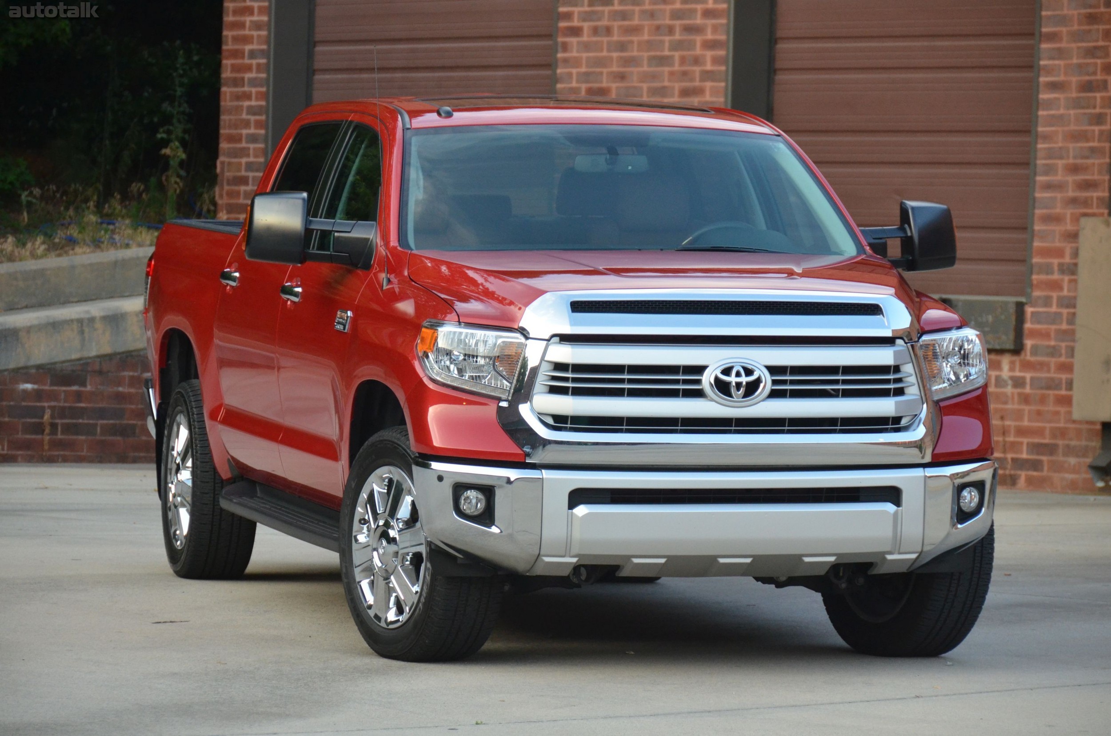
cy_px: 368
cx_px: 556
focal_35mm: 180
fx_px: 5544
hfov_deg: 11.4
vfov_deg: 7.6
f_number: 5.3
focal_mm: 120
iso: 1600
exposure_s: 1/500
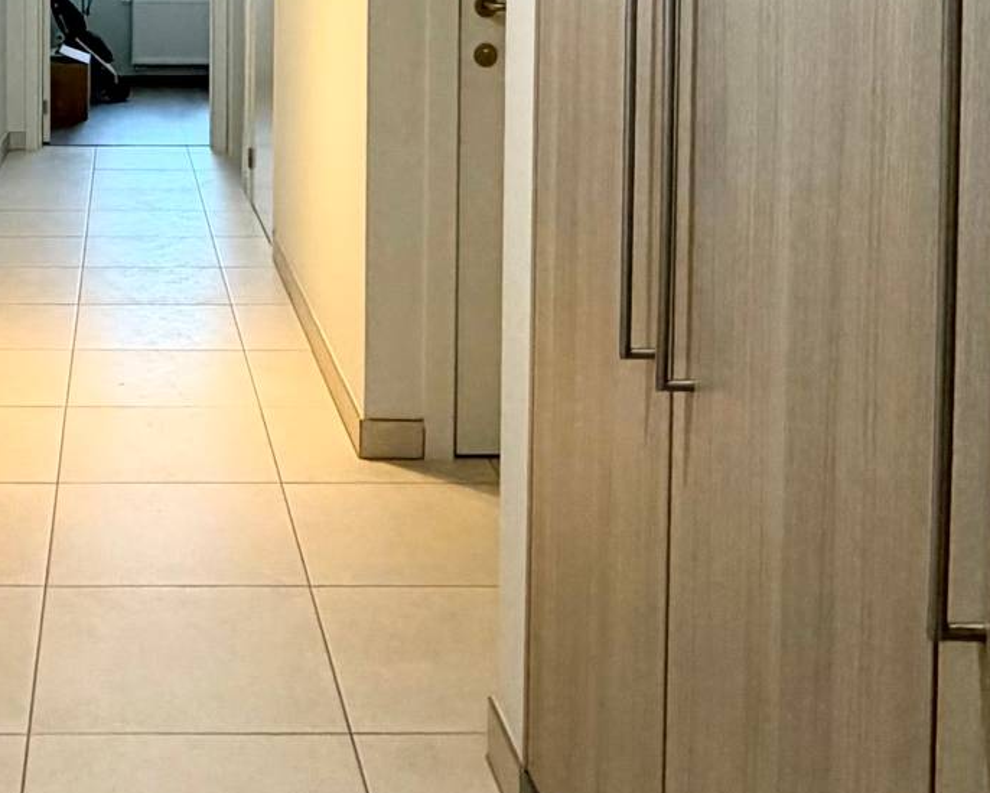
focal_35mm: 51
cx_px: 147
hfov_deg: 35.0
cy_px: -40
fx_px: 1495
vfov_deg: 27.6
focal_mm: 2.22
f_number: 2.2
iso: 200
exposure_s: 1/50
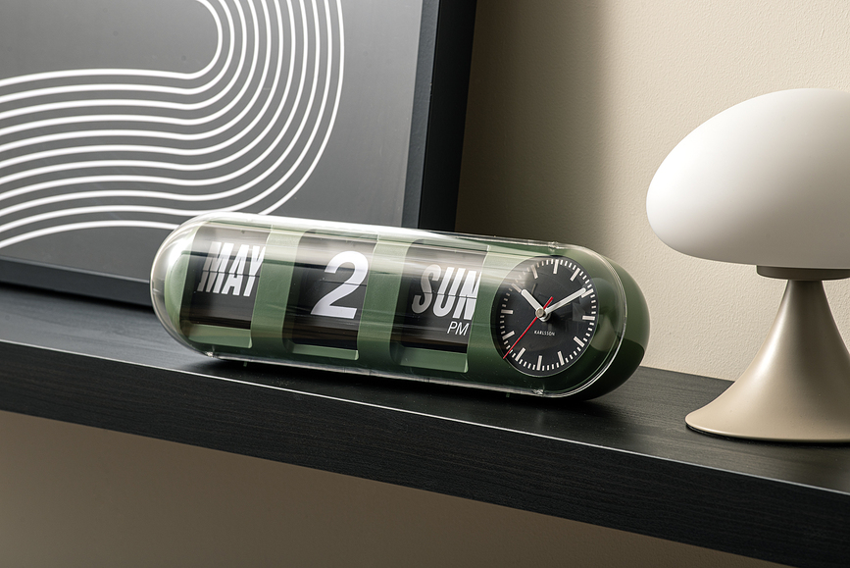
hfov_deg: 10.8
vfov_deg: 7.2
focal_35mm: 190
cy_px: 284
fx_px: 4488
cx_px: 425
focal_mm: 190
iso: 125
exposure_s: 1/125
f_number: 13
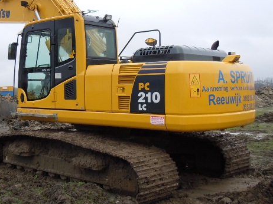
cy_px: 78
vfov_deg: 27.9
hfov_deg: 36.2
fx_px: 410
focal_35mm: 52
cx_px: 79
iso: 100
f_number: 3.5
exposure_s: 1/160
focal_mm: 5.4
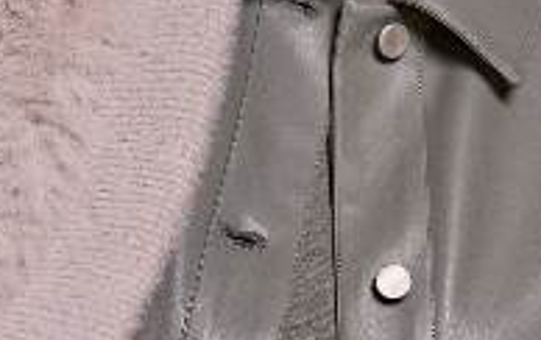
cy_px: 159
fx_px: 4062
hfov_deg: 7.6
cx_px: 117
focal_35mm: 275
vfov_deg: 4.8
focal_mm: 75
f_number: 4
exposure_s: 1/125
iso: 640
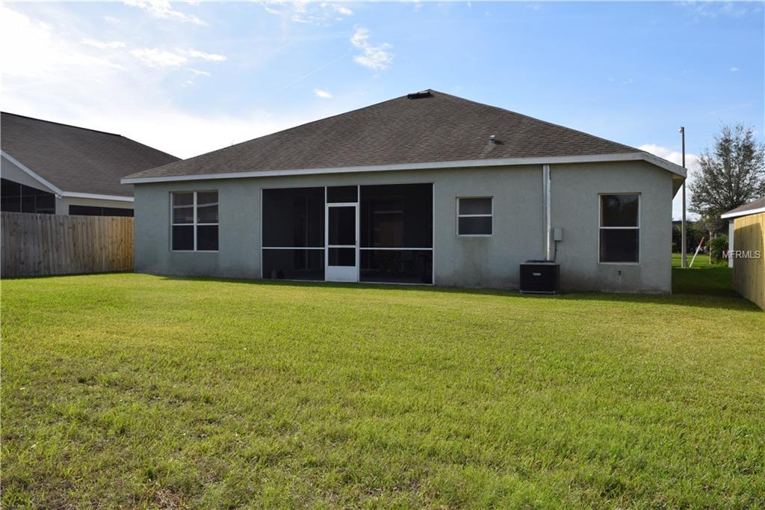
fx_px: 637
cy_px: 255
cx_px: 382
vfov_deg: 43.6
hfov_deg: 61.9
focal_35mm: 30
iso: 100
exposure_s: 1/200
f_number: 13
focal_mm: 20
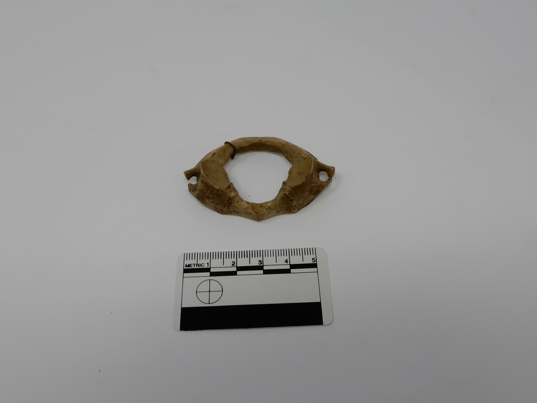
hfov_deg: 49.0
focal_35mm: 38
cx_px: 268
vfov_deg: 37.7
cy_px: 202
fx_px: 589
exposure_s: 1/40
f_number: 7.1
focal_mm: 6.8
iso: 80
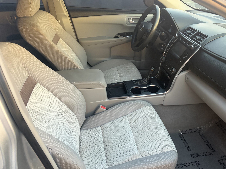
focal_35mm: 30
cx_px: 130
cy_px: 90
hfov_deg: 59.7
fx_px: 196
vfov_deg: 46.8
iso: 500
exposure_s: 1/59
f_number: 1.6
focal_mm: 5.96
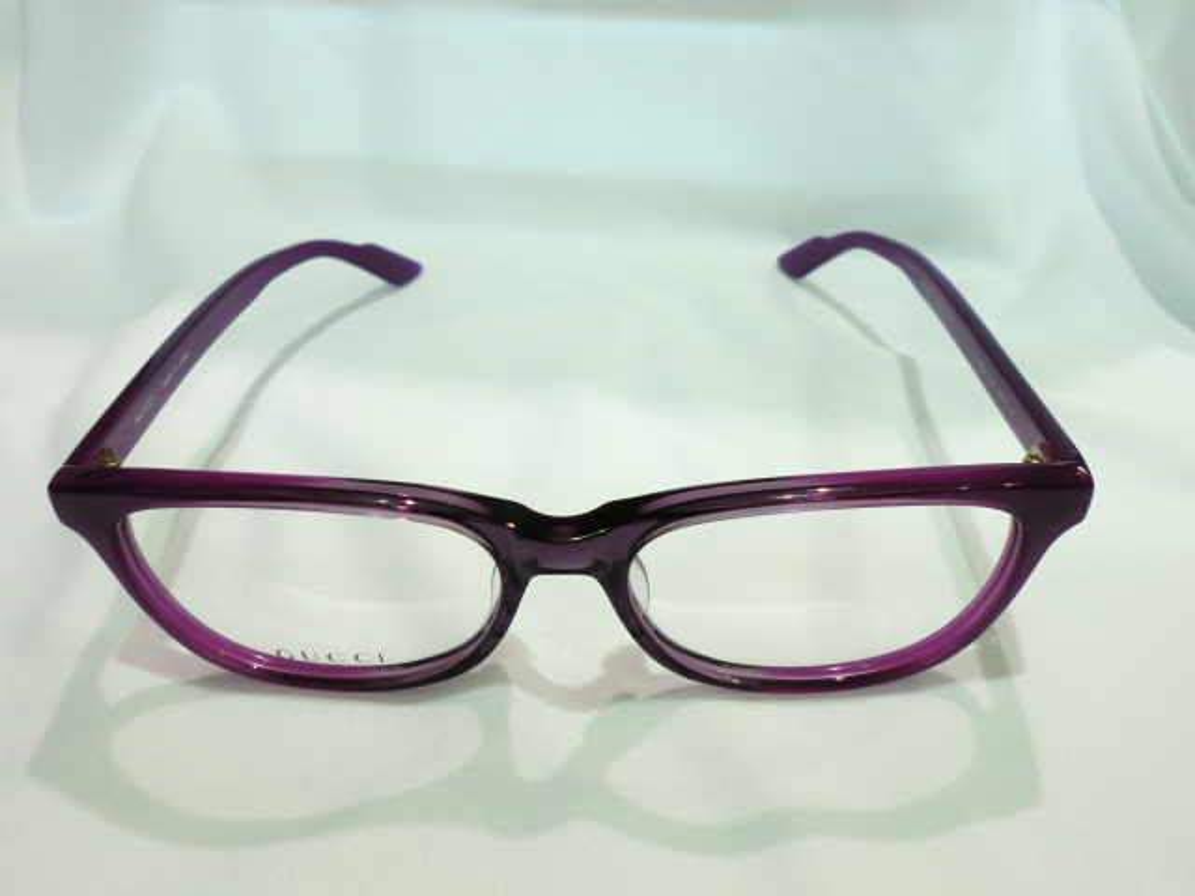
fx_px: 1105
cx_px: 598
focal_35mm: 32
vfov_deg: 44.2
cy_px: 448
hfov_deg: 56.8
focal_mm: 5.8
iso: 100
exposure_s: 1/60
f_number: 3.5
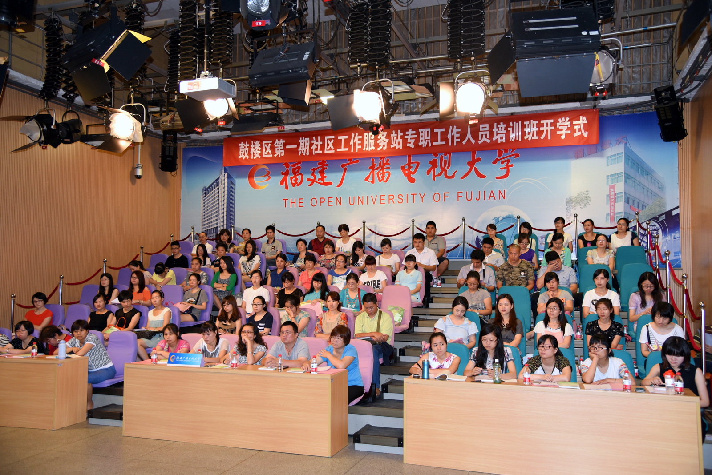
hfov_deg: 60.3
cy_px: 238
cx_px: 356
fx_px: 613
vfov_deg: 42.4
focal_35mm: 31
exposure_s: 1/125
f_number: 4
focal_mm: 31
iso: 800
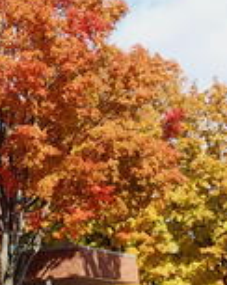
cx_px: -100
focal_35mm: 115
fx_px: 968
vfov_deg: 16.7
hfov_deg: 12.8
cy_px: 125
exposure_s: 1/500
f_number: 4
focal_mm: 7.3
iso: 100
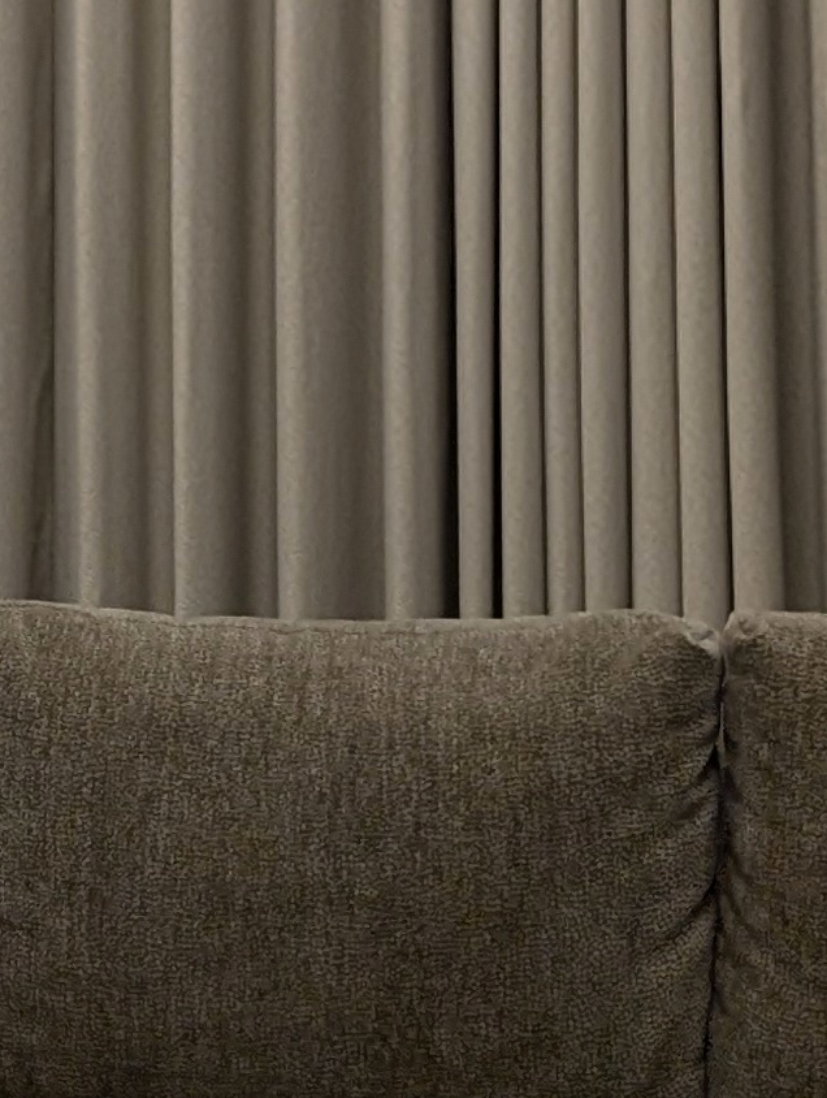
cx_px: -429
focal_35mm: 116
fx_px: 3684
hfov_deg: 12.2
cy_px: 273
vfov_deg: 16.9
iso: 293
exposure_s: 1/140
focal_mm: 6.9
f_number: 1.68
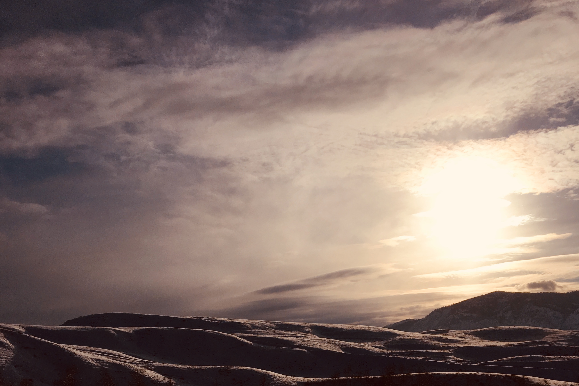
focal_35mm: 41
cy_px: 360
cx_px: 287
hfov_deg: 47.4
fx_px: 659
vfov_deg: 30.9
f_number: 2.2
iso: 25
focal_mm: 4.15
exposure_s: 1/12821
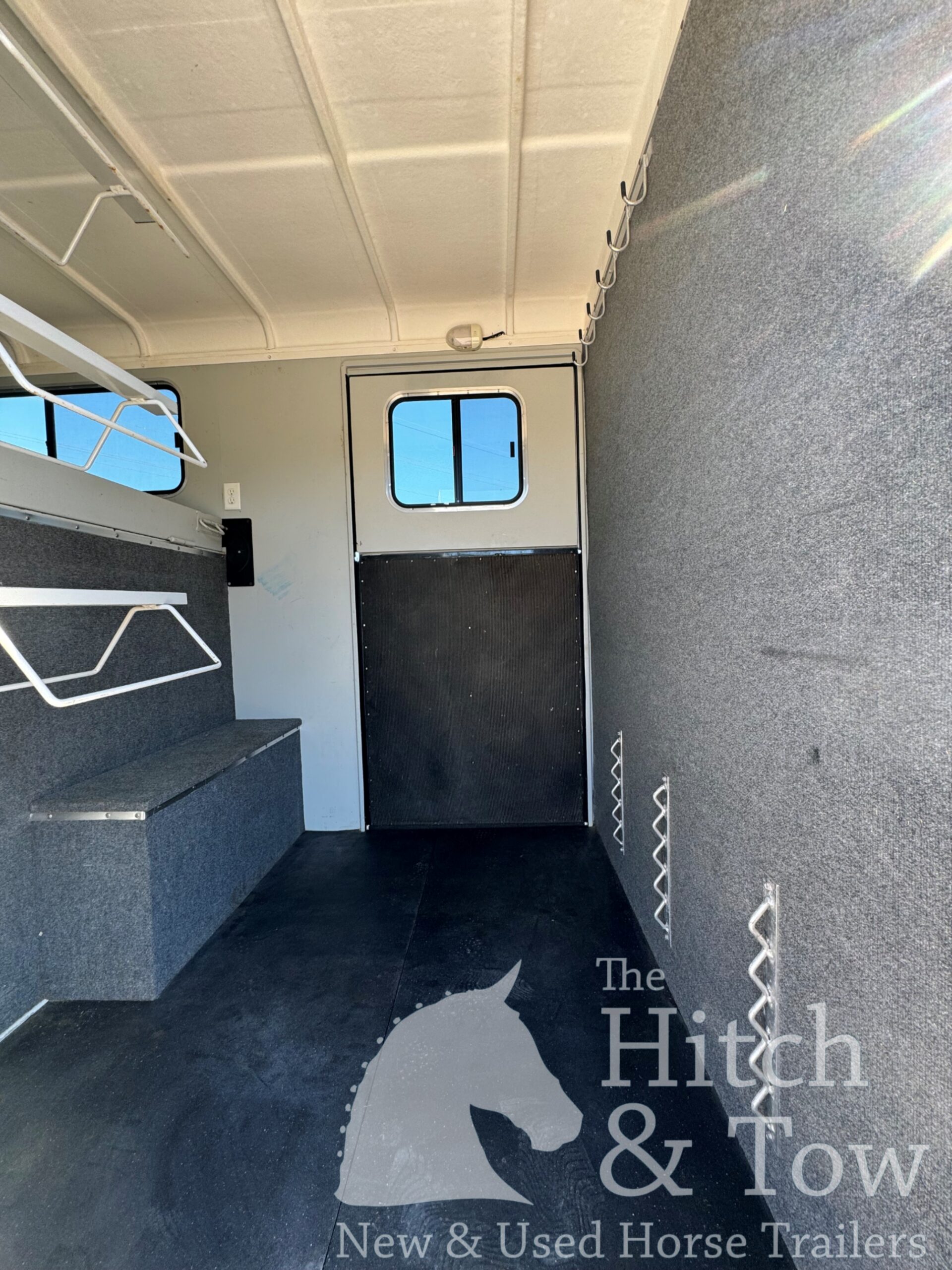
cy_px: 635
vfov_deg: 102.1
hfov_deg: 85.7
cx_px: 476
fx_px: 513
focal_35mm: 14
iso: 50
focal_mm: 2.22
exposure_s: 1/99
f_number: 2.2
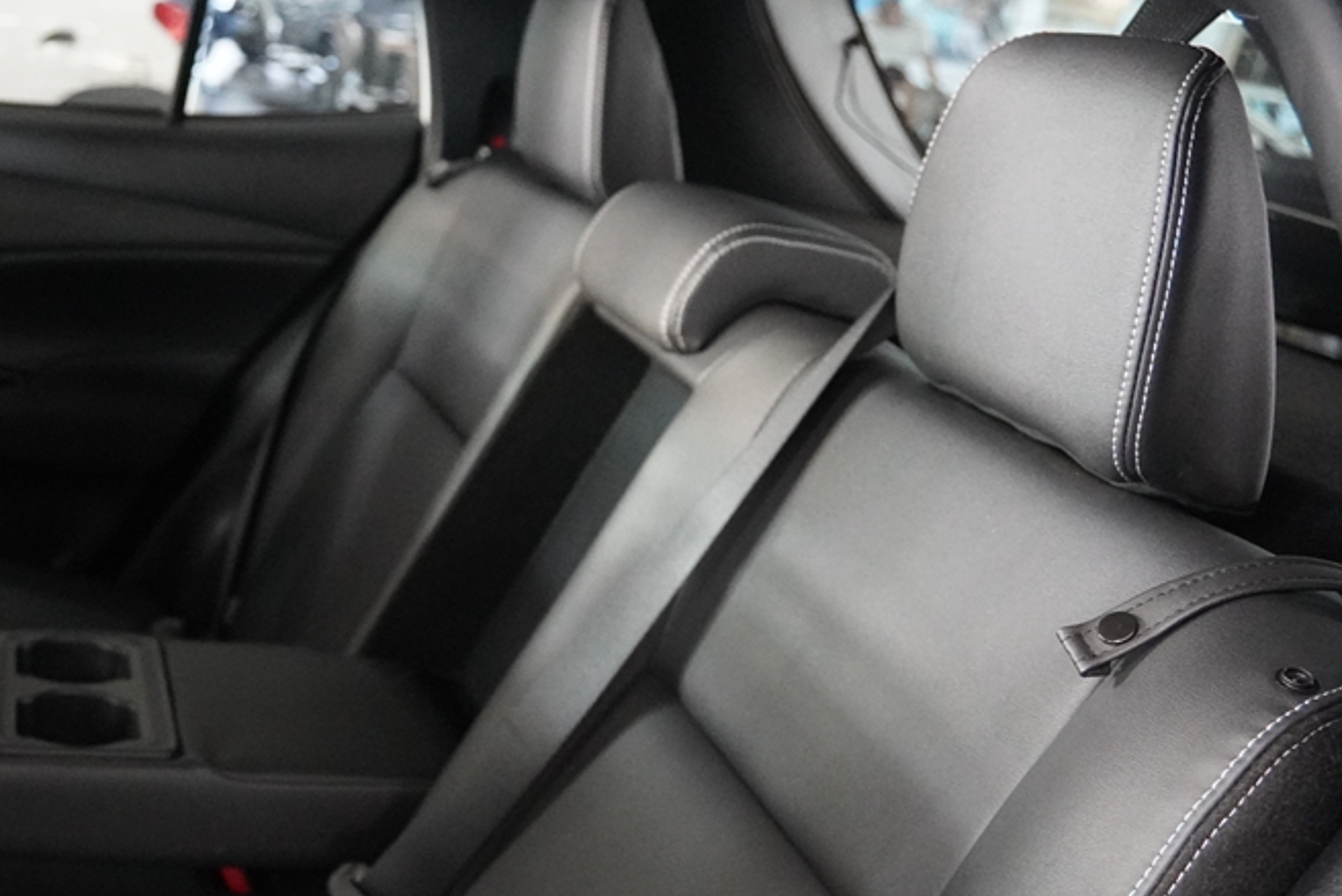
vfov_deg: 33.5
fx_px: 1483
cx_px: 297
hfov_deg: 46.5
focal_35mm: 40
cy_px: 539
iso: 6400
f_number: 2.8
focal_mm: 17
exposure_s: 1/50
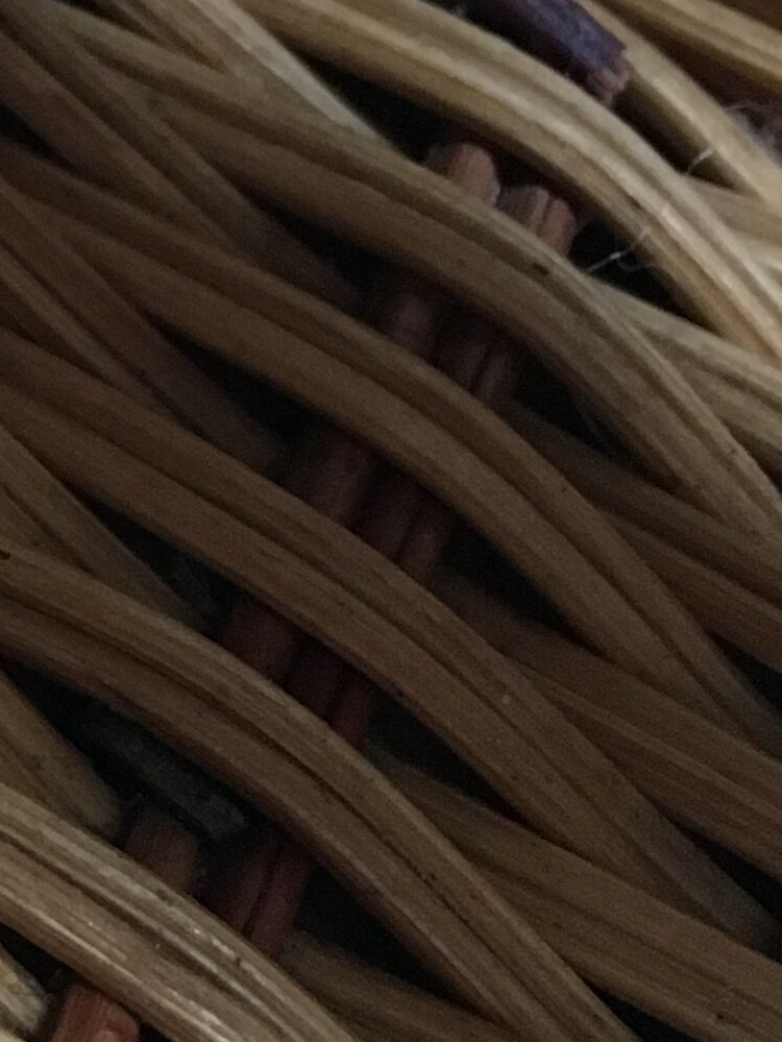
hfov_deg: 11.5
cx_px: -716
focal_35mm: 117
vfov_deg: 16.7
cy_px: 239
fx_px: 3522
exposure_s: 1/20
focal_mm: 4.15
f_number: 2.2
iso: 200
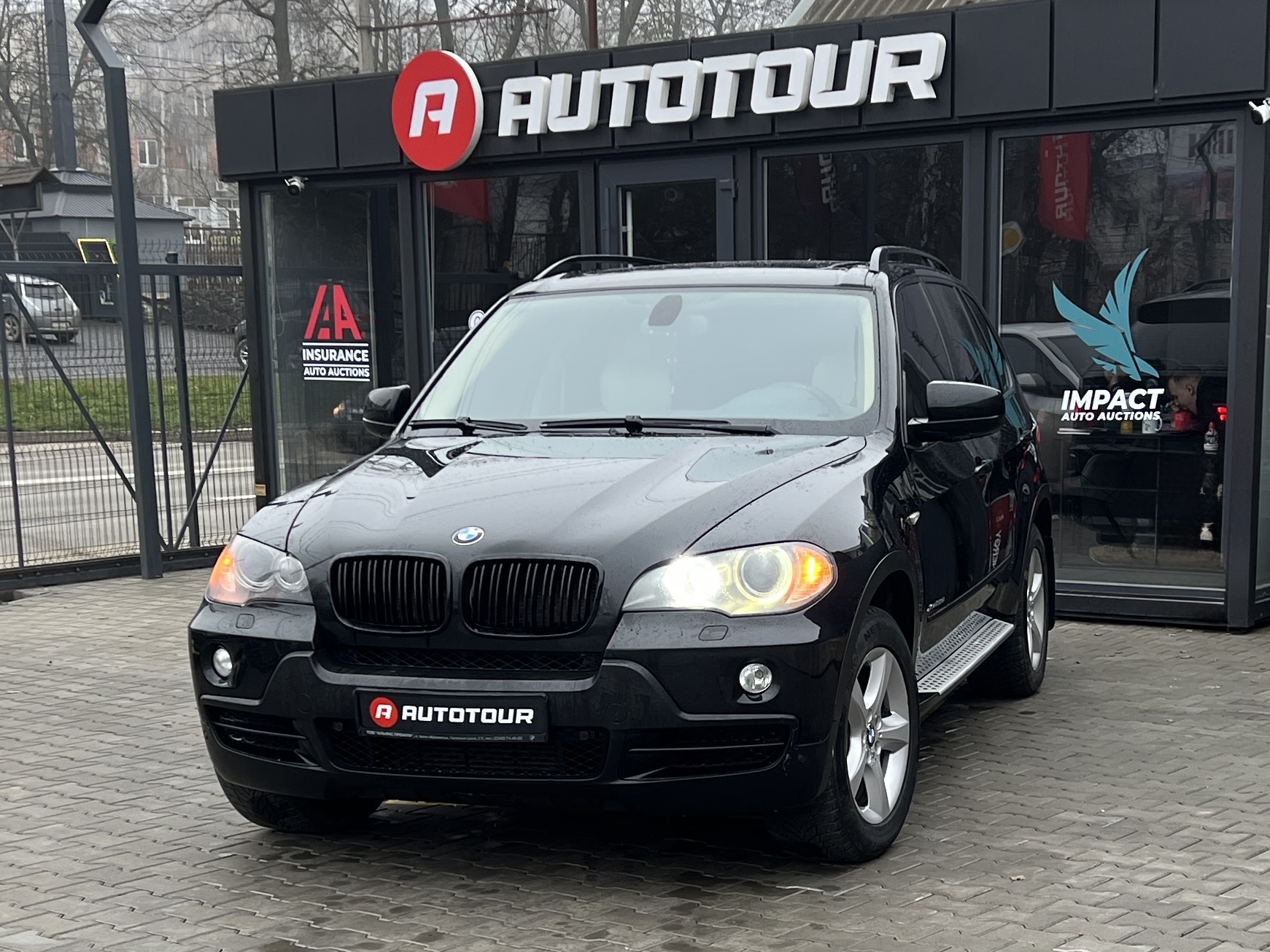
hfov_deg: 67.3
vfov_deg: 53.1
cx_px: 635
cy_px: 476
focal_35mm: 26
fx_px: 954
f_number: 1.5
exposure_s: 1/160
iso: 64
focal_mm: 5.7
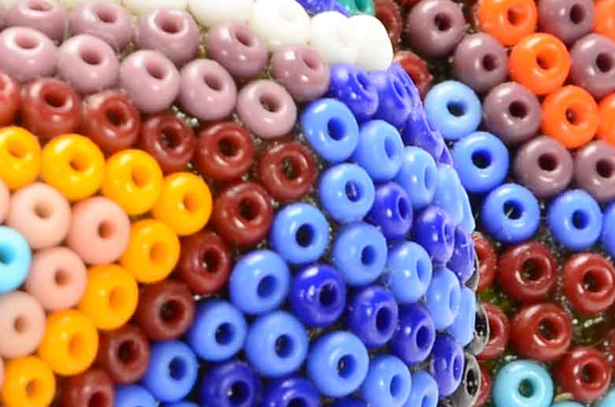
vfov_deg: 1.4
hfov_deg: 2.1
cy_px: 583
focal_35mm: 994
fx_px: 16945
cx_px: -101
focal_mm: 105
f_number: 13
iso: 200
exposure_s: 1/160
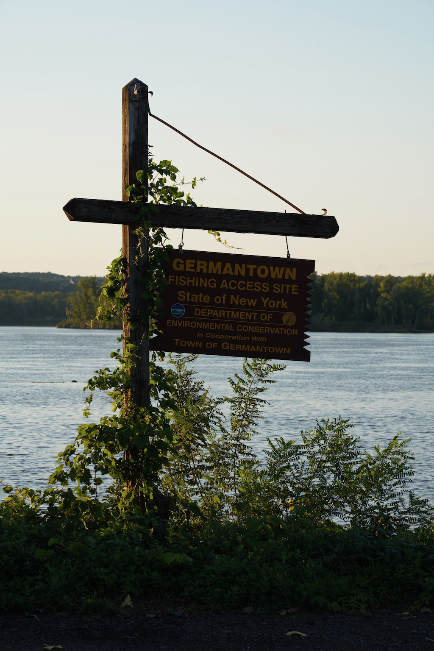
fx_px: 1899
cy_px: 326
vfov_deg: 19.5
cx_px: 217
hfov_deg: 13.0
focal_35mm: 105
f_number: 9
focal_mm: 105
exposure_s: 1/250
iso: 400
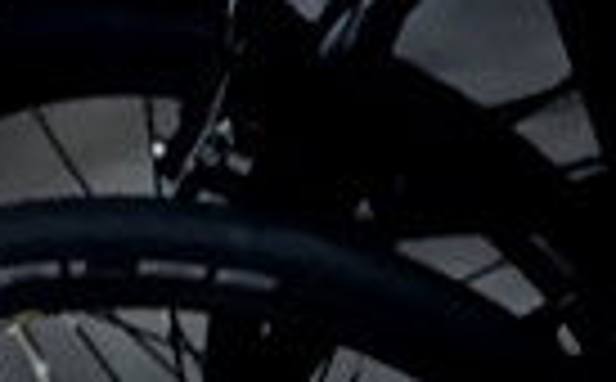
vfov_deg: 5.4
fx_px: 3770
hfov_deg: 8.9
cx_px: 1160
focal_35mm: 225
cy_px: 1200
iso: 50
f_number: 2.2
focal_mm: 4.15
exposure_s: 1/33
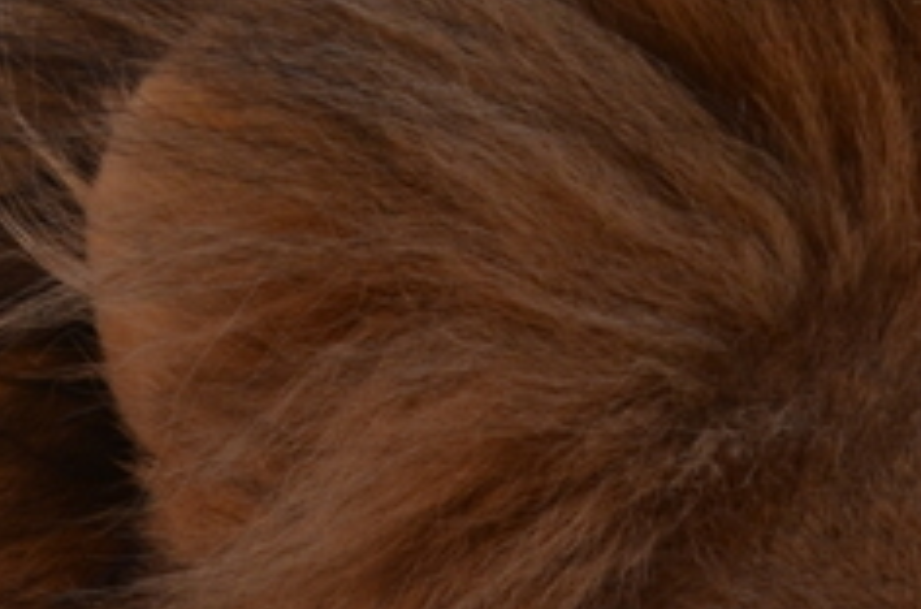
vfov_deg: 0.8
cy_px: 1144
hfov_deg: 1.2
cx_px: 987
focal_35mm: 1789
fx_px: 45646
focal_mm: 220
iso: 400
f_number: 5.6
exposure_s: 1/500
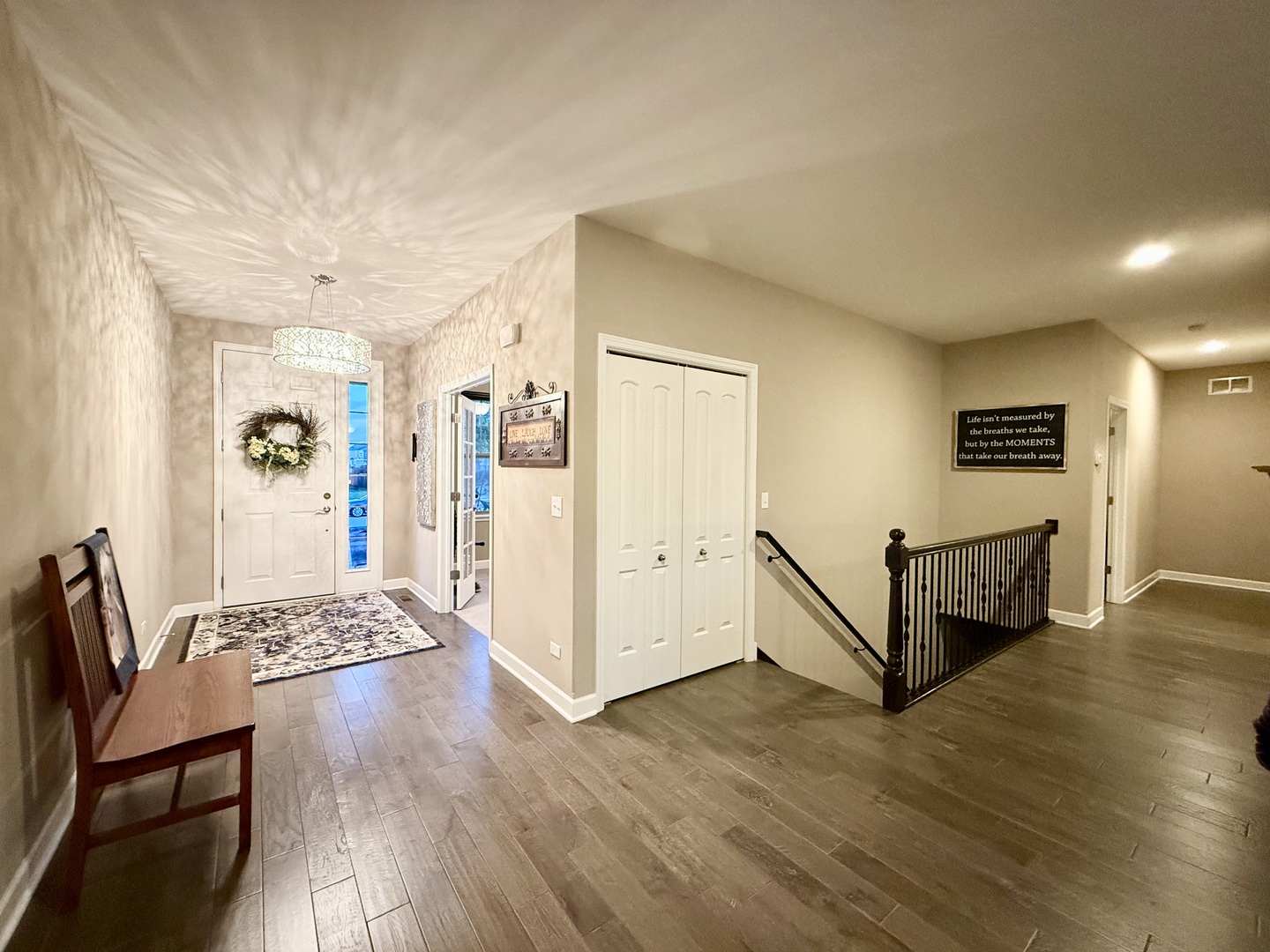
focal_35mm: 14
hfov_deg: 102.1
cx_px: 635
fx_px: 514
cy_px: 476
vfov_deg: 85.7
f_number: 2.2
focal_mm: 2.22
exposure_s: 1/60
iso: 640
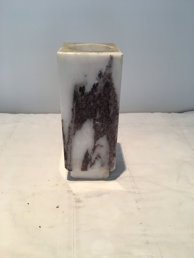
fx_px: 217
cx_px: 97
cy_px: 129
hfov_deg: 48.2
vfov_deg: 61.7
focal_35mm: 29
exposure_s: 1/33
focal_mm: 4.15
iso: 80
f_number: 2.2
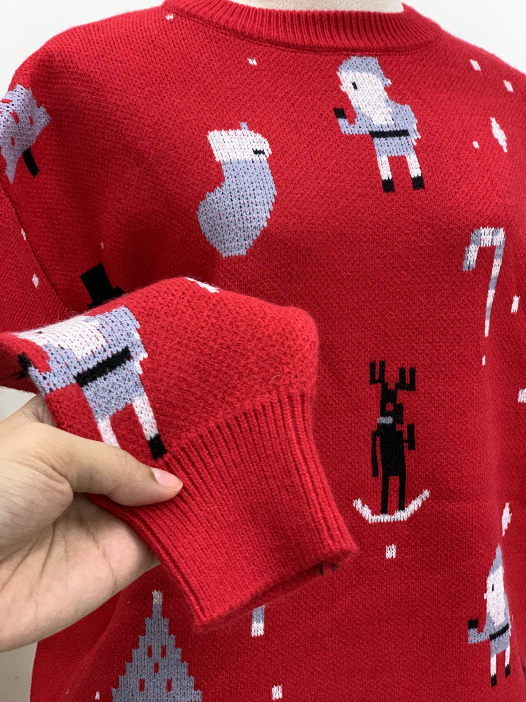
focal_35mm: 52
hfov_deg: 28.0
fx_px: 1054
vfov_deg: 36.8
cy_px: 351
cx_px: 263
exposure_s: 1/50
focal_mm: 6
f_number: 2.4
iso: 250
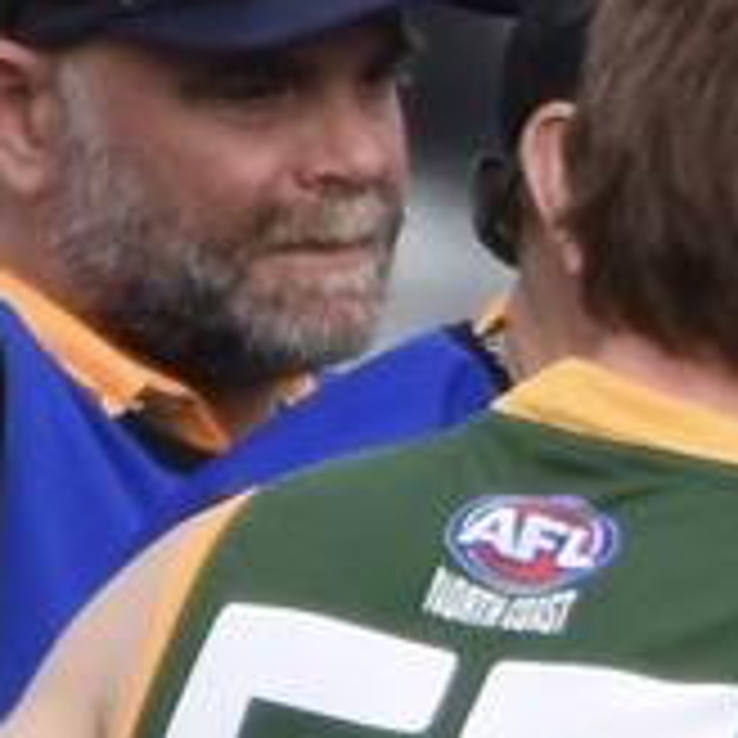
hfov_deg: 0.4
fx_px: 112160
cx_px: 1040
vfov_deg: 0.4
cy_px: -36
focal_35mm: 4650
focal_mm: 550
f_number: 6.3
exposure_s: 1/1250
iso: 450
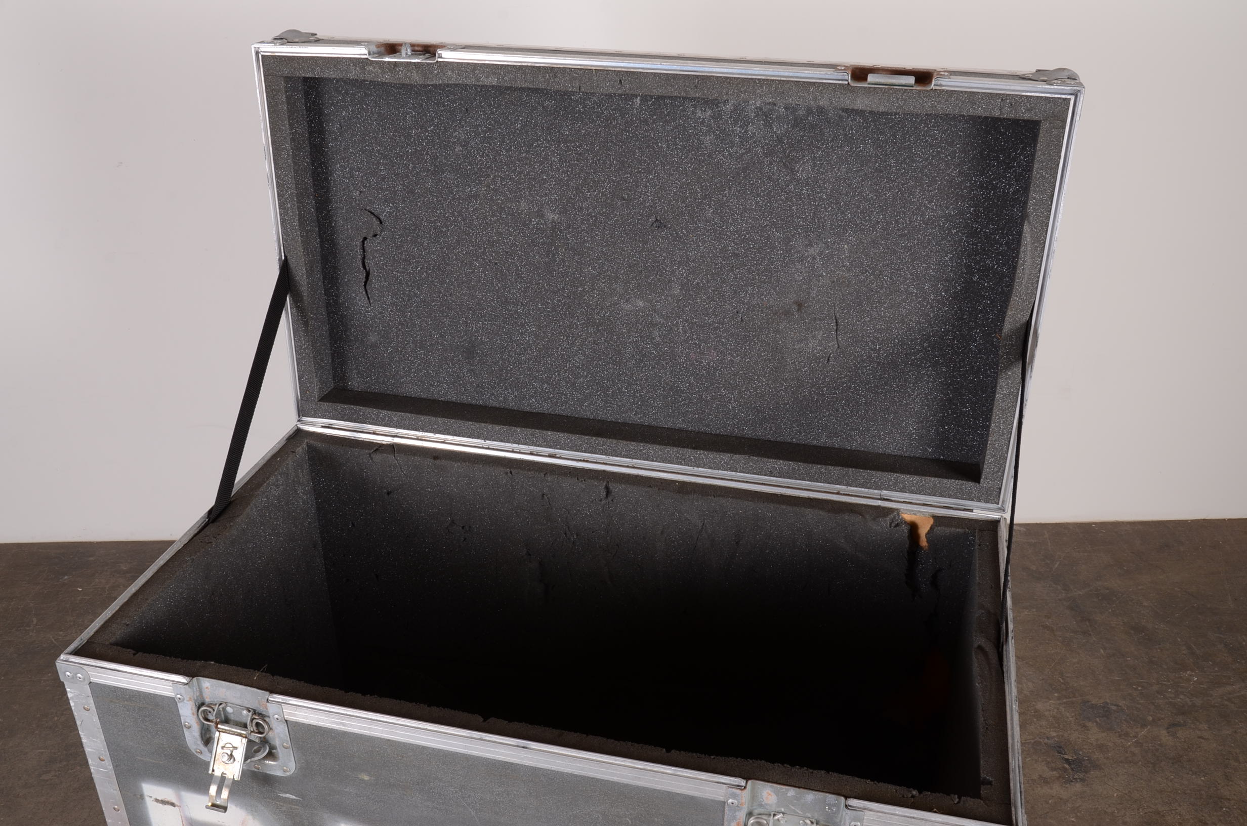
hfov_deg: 57.3
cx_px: 624
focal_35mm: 33
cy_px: 413
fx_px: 1141
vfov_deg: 39.8
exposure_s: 1/80
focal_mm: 22
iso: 160
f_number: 11
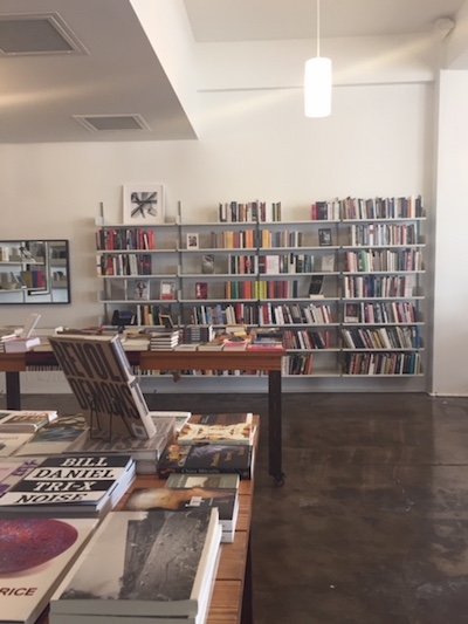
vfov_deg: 61.6
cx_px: 234
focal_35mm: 29
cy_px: 312
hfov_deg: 48.2
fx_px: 523
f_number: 2.2
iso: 80
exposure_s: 1/30
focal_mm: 4.15
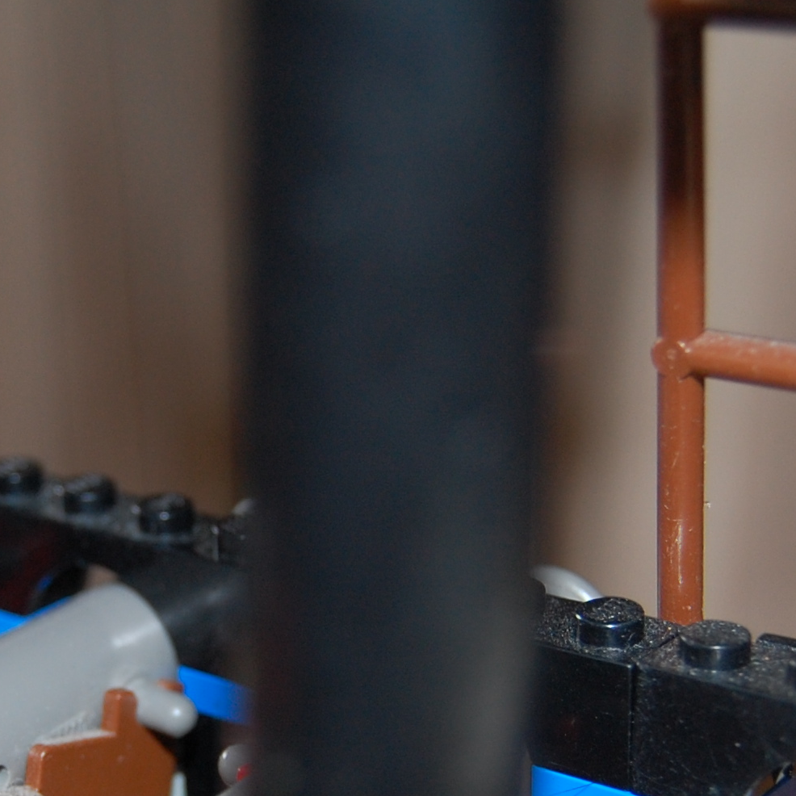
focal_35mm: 101
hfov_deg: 17.1
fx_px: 2628
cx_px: 132
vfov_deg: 17.1
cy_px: 668
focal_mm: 26
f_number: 4
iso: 360
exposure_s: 1/60
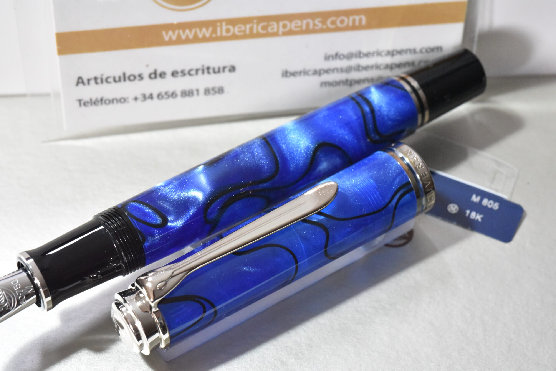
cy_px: 186
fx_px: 927
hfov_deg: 33.4
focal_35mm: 60
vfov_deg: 22.6
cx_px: 278
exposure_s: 1/40
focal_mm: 60
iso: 12800
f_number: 20
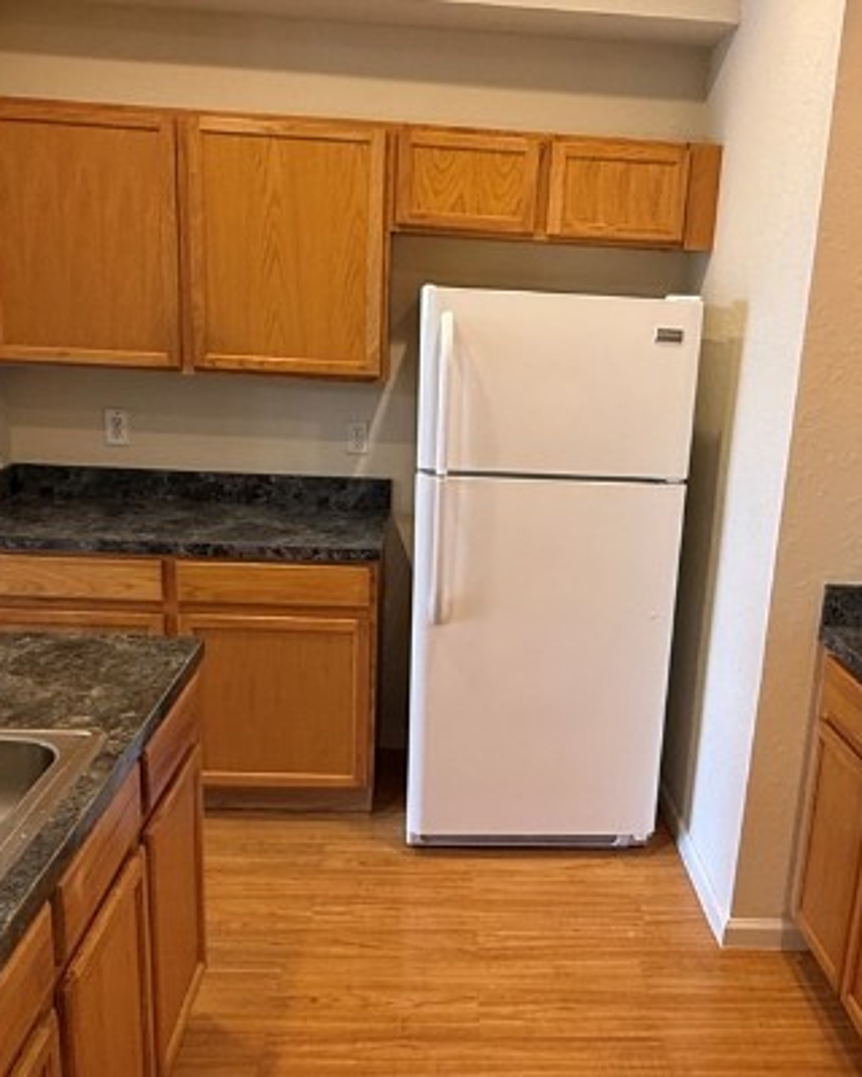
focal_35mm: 35
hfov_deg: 42.0
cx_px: 523
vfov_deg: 51.4
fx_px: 1116
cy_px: 603
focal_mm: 2.22
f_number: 2.2
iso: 250
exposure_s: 1/60
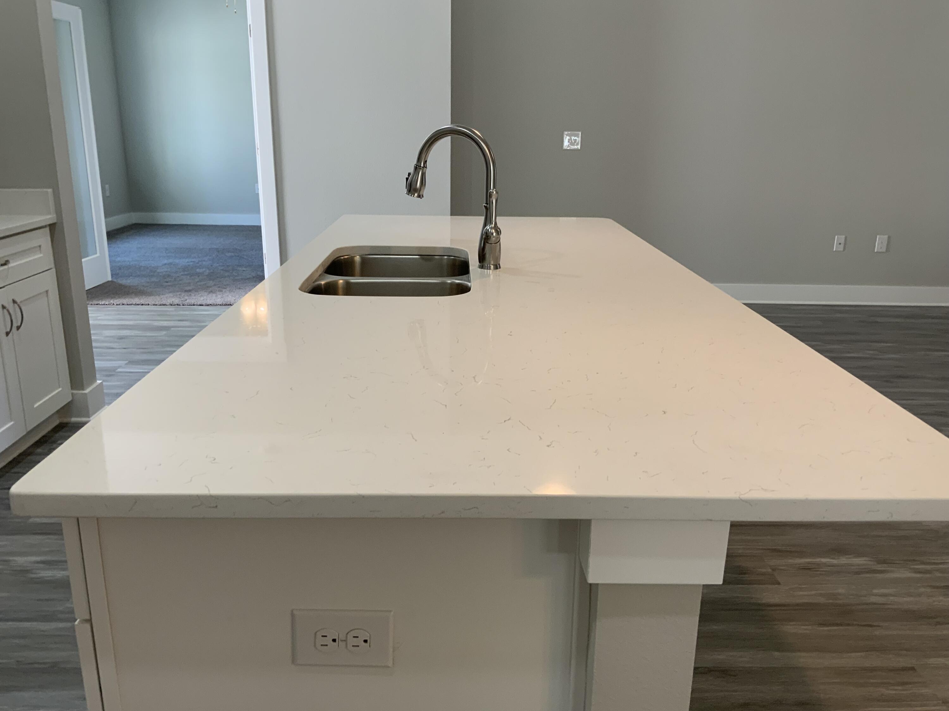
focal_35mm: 29
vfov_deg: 48.2
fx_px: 795
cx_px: 474
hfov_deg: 61.7
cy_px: 356
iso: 64
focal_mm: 3
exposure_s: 1/120
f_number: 1.8
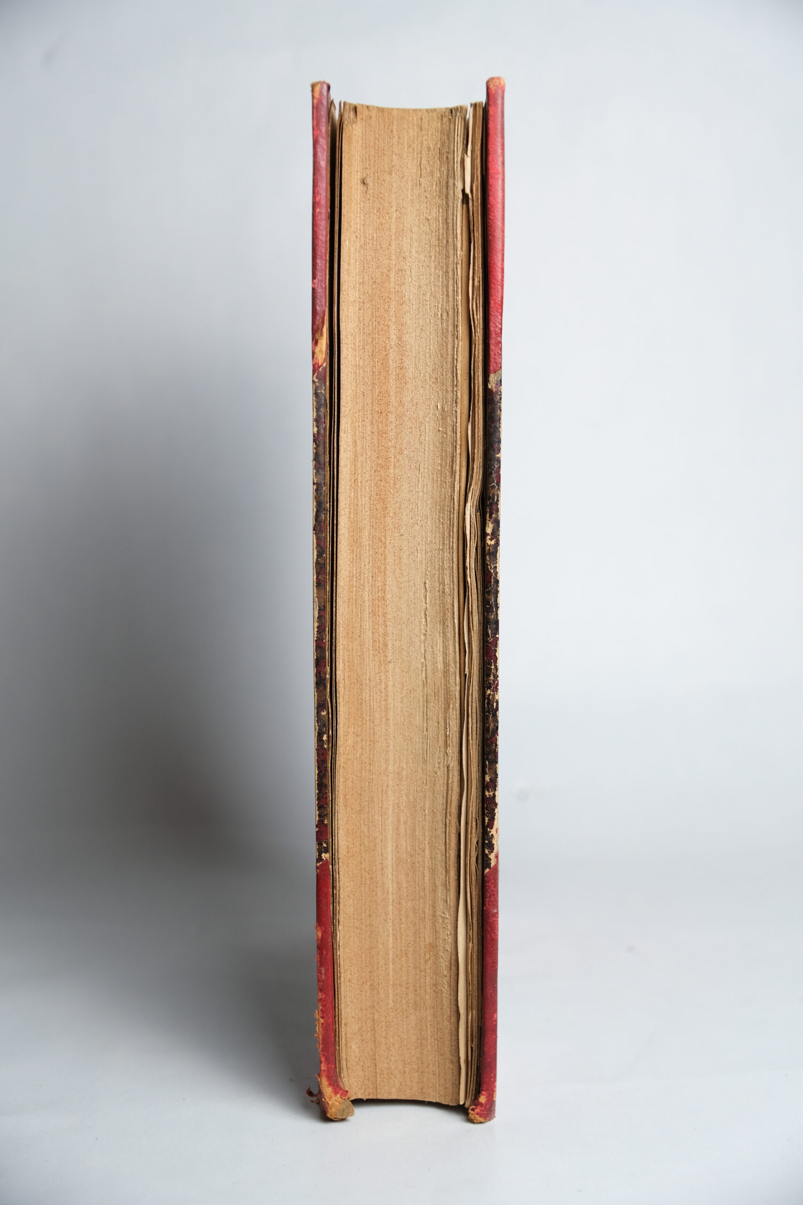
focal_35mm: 48
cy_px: 602
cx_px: 402
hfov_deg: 28.1
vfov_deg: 41.1
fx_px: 1606
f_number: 4
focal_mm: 32.1
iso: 400
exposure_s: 1/100
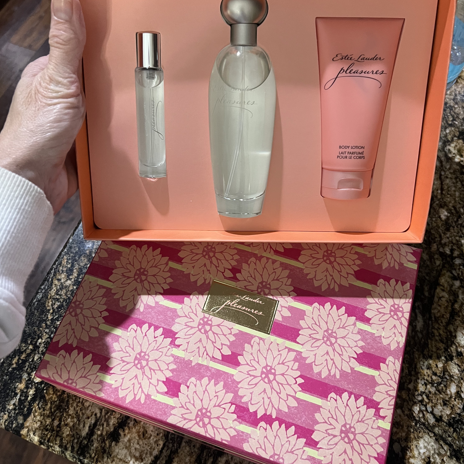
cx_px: 230
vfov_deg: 52.5
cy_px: 225
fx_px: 470
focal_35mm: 31
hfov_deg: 52.5
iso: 400
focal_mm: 5.7
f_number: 1.5
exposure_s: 1/40
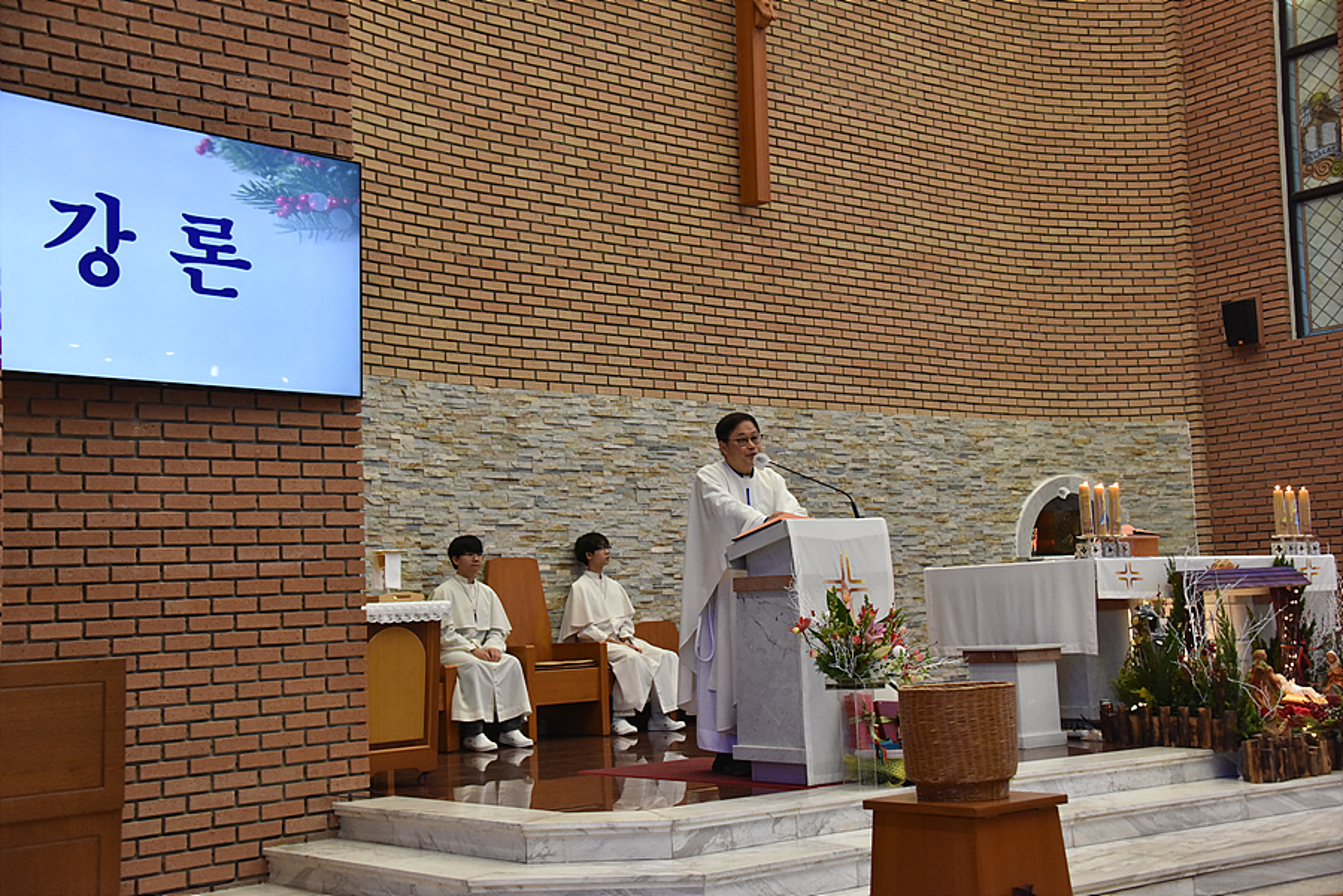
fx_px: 1679
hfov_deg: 43.6
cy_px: 448
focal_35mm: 45
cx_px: 672
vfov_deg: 29.9
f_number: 5
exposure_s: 1/125
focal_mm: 45
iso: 2500
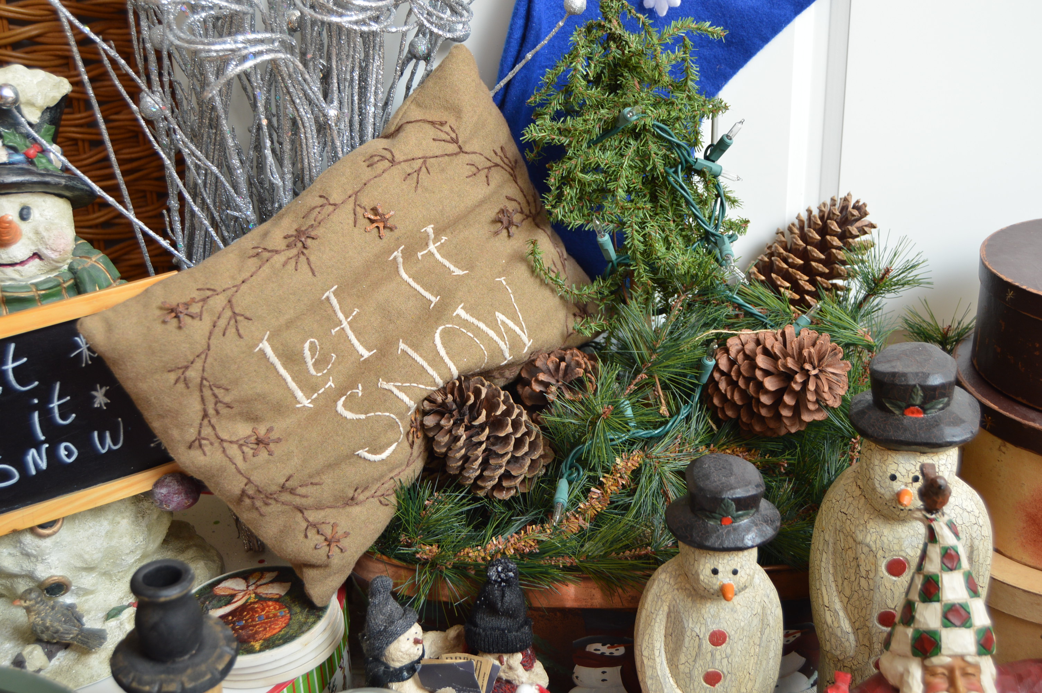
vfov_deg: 31.8
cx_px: 521
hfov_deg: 46.4
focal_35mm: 42
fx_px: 1215
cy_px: 346
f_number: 4
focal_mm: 28
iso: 200
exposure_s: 1/160
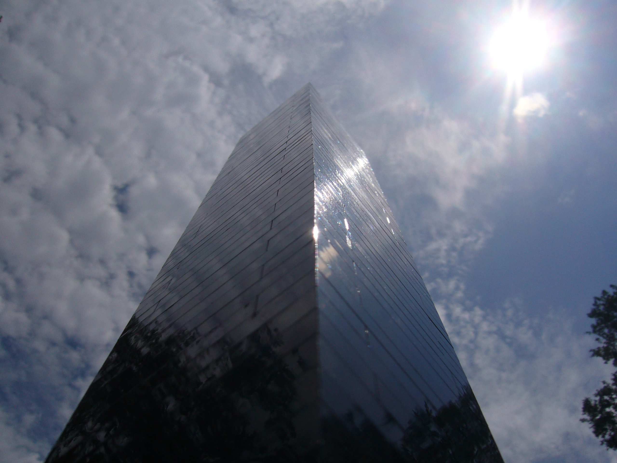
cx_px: 308
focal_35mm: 35
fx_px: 624
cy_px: 232
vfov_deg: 40.7
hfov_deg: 52.6
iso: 80
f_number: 5.6
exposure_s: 1/2000
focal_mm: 5.8
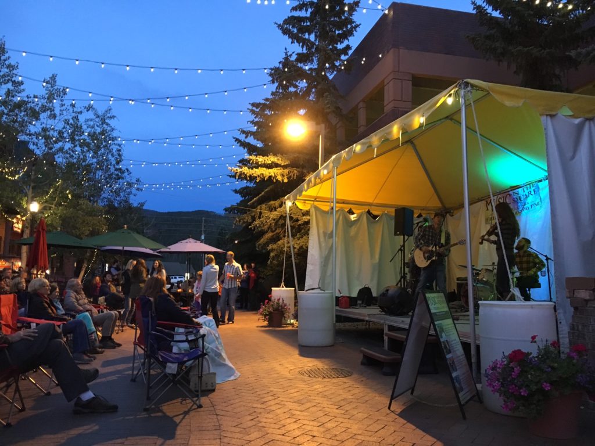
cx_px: 298
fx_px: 498
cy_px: 223
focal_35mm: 29
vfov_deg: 48.2
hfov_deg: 61.7
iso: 250
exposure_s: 1/15
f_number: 2.2
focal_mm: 4.15
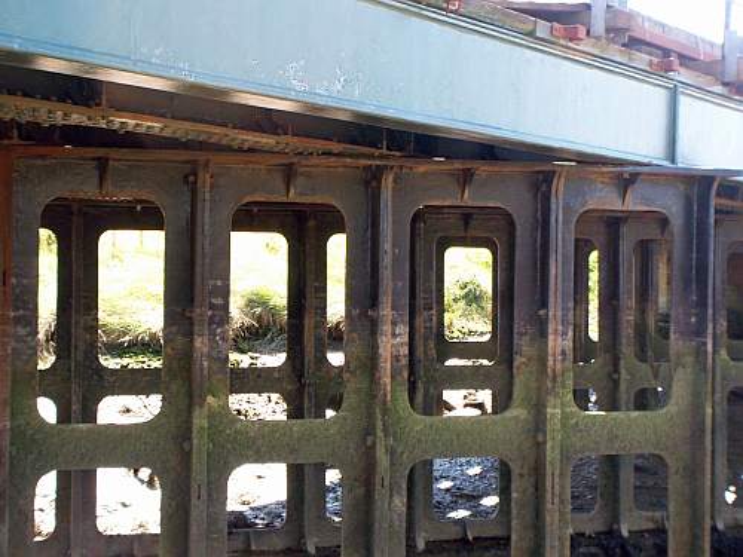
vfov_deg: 24.0
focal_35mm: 61
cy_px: 278
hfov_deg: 31.7
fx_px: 1309
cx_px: 372
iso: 125
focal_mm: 9.9
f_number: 4.1
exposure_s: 1/80
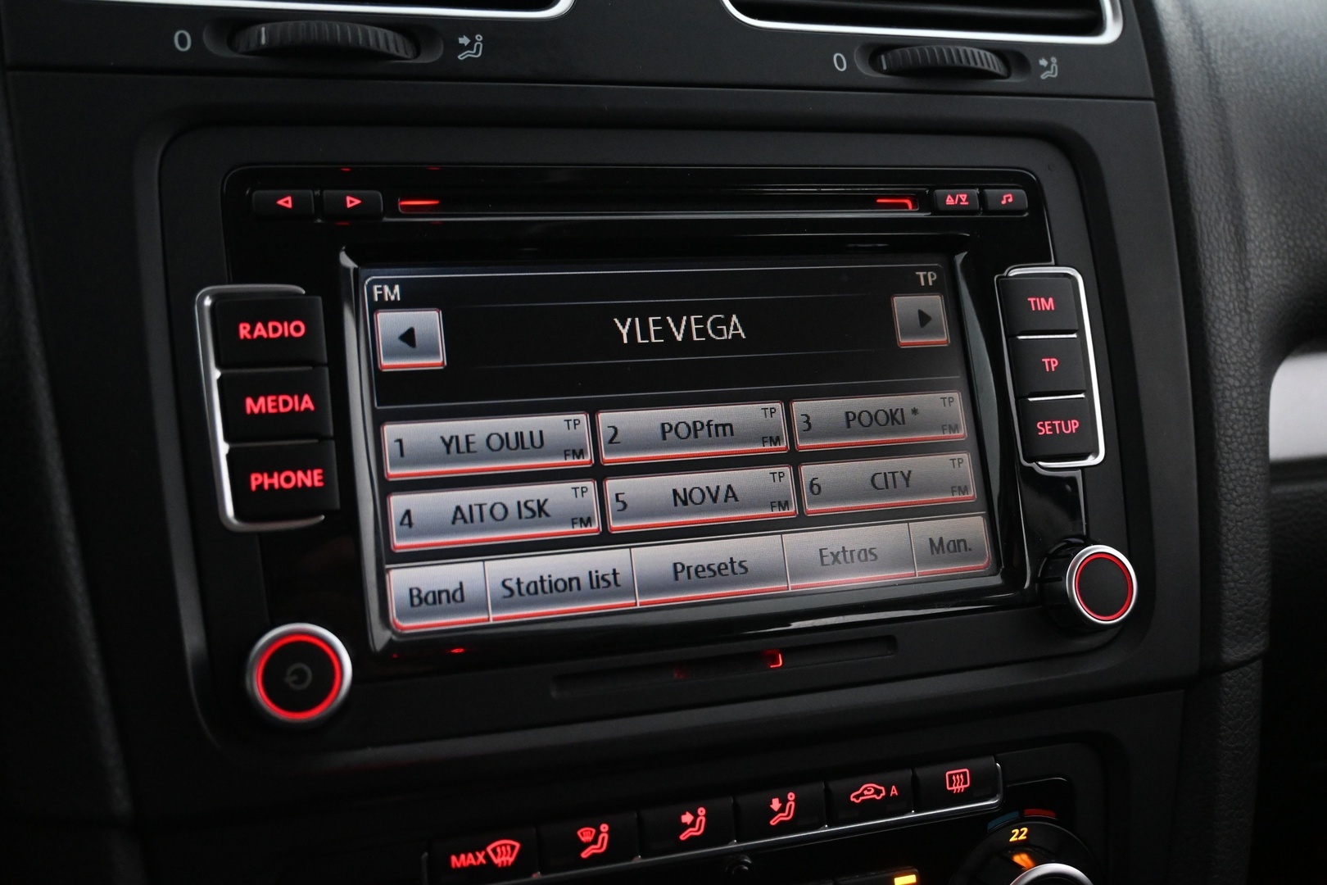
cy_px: 442
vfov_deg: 36.2
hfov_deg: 52.2
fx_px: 1355
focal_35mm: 37
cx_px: 664
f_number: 4.2
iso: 4500
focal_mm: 24.5
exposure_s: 1/40
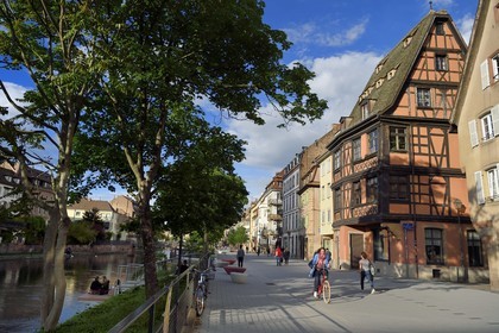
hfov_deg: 73.7
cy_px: 166
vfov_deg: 53.1
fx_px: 333
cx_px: 250
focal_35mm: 24
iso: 200
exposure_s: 1/1000
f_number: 6.3
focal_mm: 24
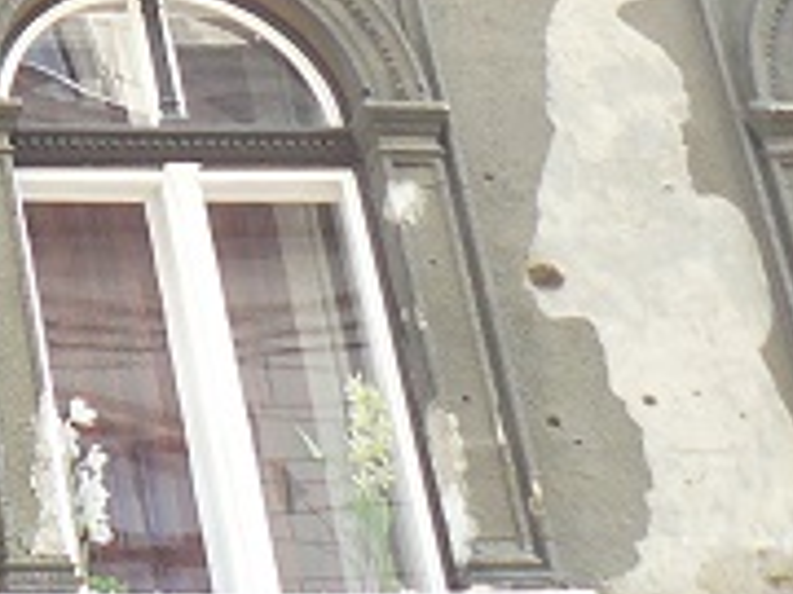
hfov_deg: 10.7
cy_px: -165
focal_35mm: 164
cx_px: -965
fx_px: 3757
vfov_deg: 8.9
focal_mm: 6
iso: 125
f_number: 2.8
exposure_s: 1/125
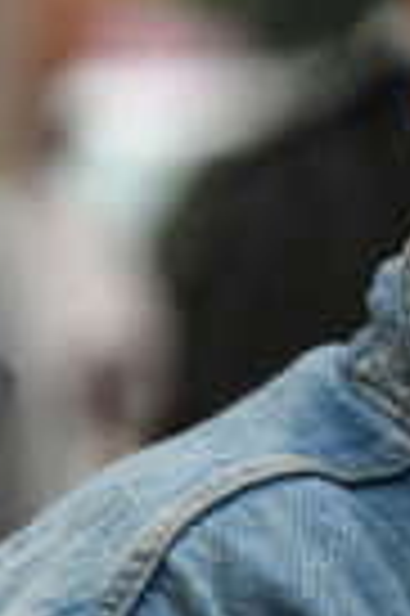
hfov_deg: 1.3
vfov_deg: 2.0
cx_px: 1293
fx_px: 17964
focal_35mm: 1049
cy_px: 371
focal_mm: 140
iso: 400
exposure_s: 1/400
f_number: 4
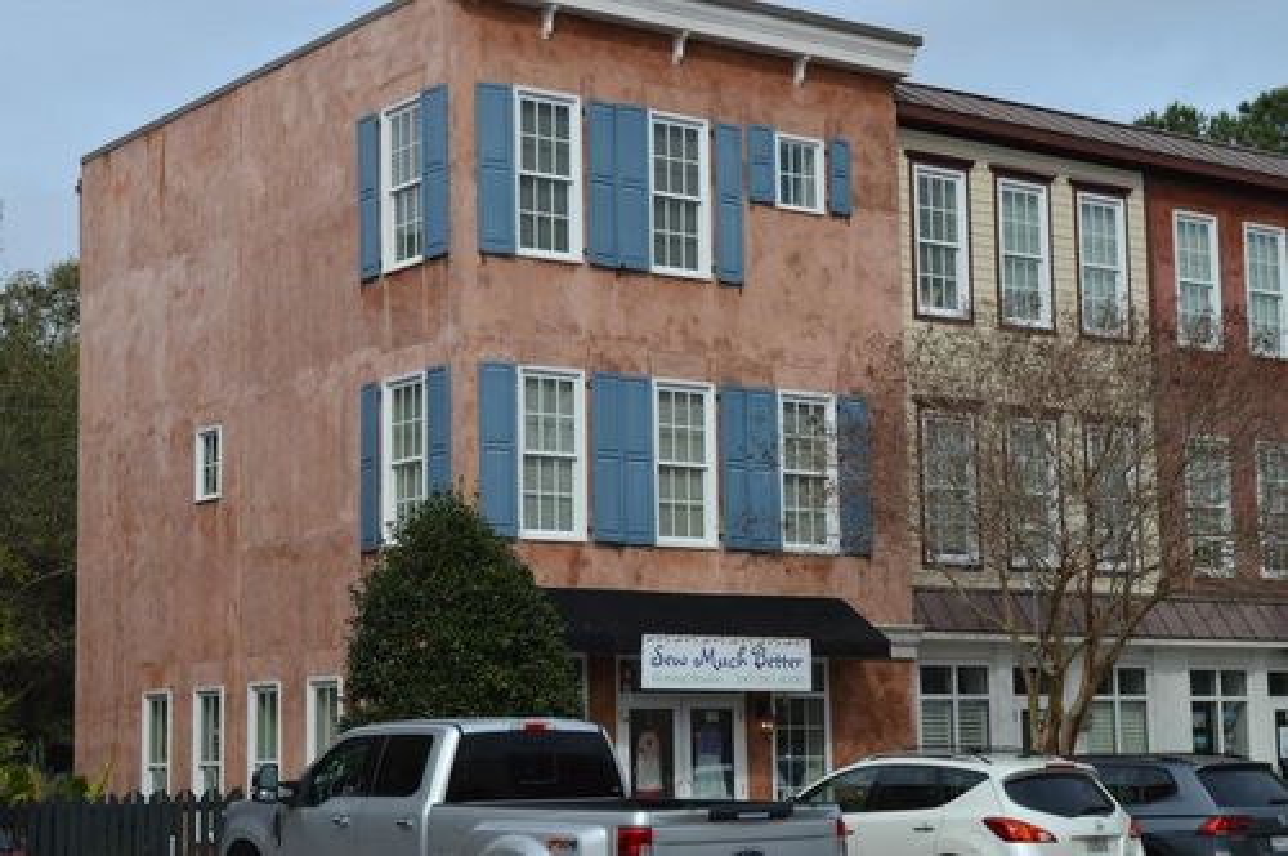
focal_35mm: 69
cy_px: 428
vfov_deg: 19.7
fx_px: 2465
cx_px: 644
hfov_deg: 29.3
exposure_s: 1/250
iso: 100
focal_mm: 46
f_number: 8
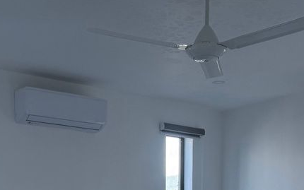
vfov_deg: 16.2
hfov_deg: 29.0
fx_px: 588
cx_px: 156
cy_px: 314
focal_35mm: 71
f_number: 1.78
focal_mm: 6.76
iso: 125
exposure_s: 1/121
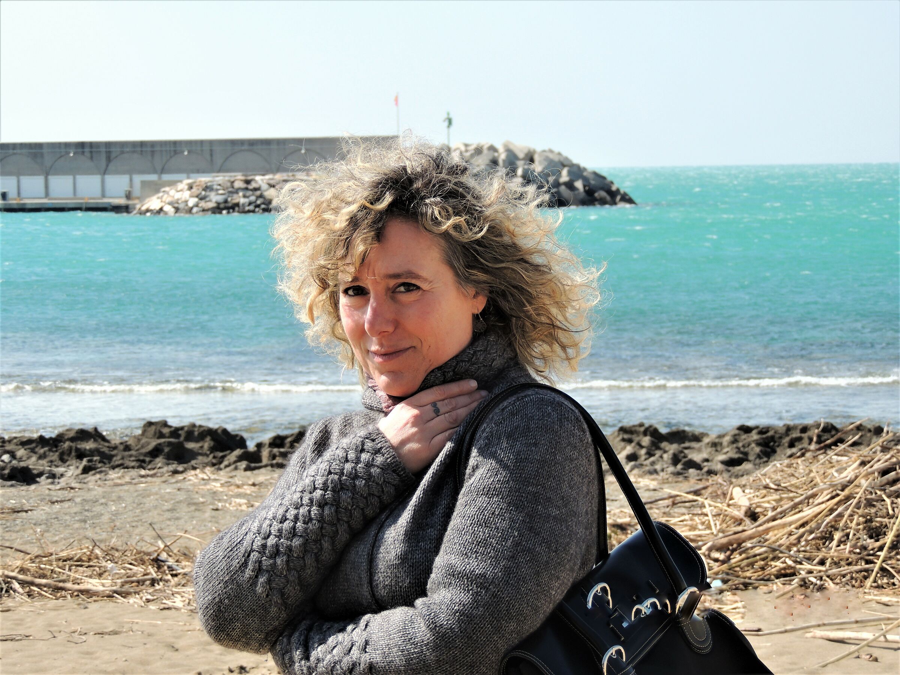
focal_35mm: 105
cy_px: 338
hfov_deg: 18.7
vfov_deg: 14.1
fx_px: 2730
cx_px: 450
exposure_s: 1/500
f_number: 4.2
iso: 100
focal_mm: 18.7
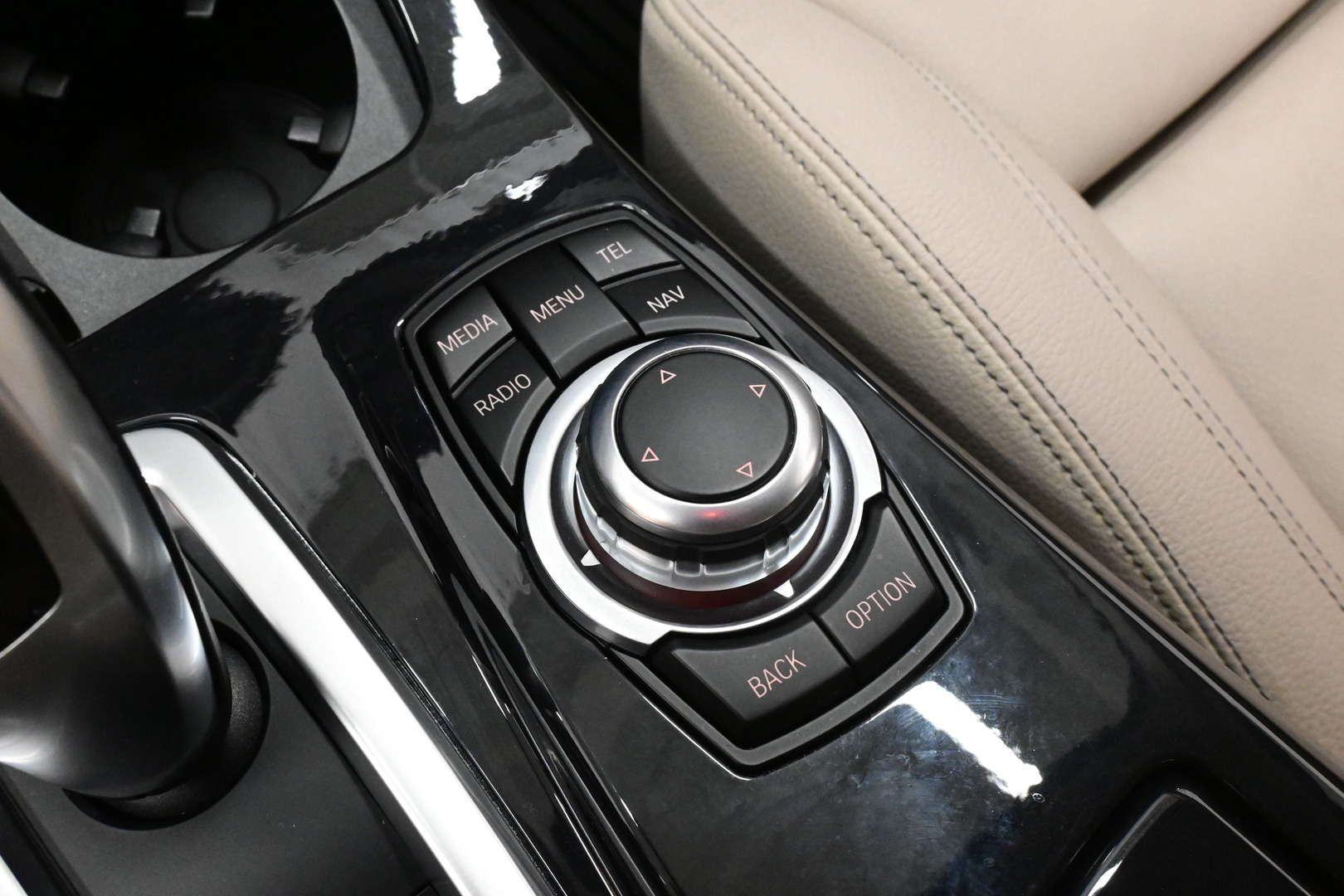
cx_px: 672
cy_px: 448
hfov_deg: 57.2
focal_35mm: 33
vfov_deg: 40.0
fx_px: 1232
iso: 8000
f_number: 9
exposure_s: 1/60
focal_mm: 22
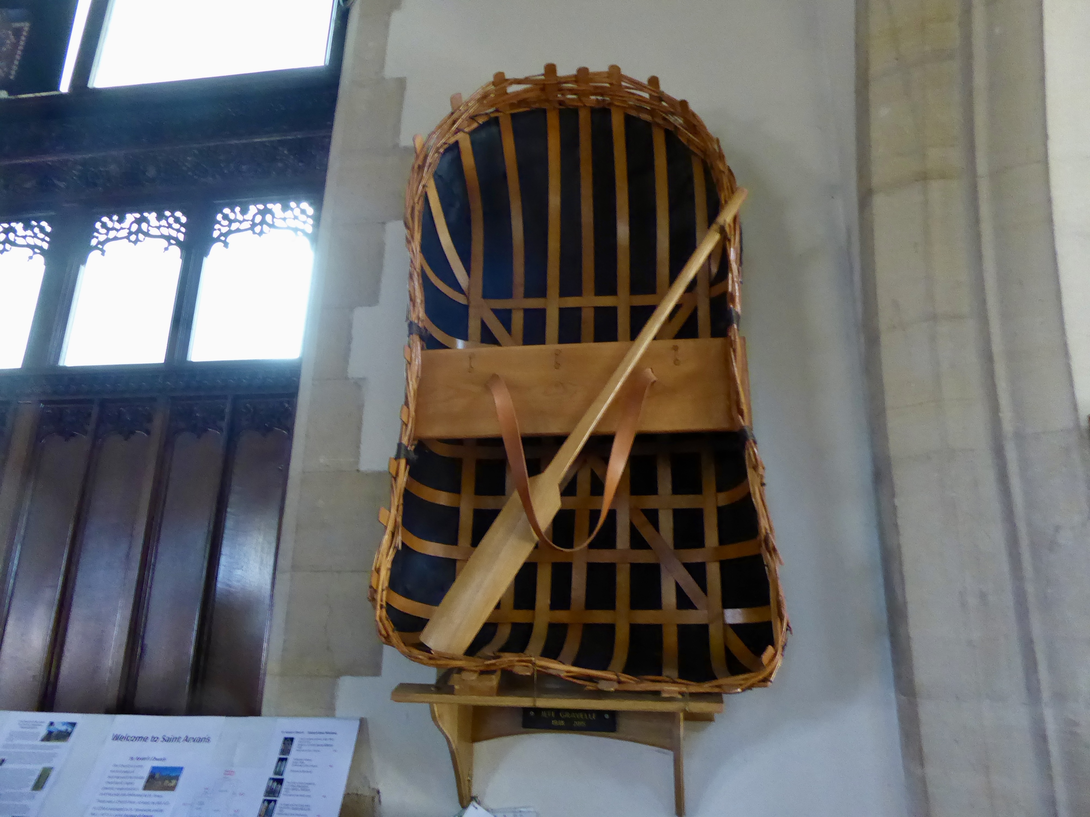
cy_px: 408
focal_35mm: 25
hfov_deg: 69.4
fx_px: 787
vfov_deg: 54.9
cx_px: 545
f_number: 3.3
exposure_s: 1/13
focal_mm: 4.3
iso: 800
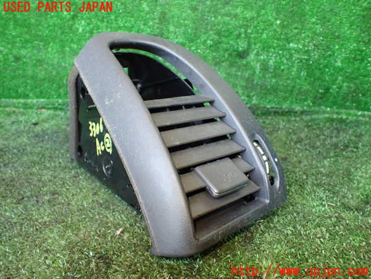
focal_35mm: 30
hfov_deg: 60.0
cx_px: 186
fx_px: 322
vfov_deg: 46.8
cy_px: 140
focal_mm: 5.4
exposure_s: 1/80
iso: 800
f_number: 2.3
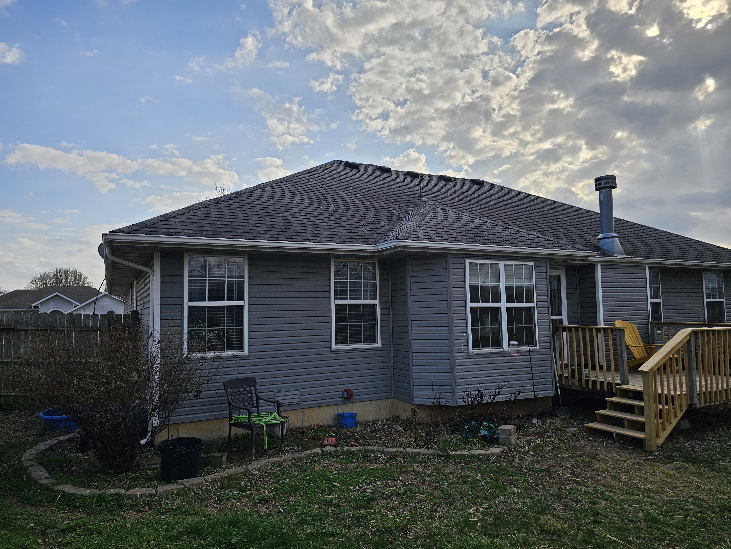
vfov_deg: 58.9
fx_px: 486
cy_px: 274
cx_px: 366
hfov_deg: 73.9
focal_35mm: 23
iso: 10
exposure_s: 1/675
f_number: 1.7
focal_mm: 6.3
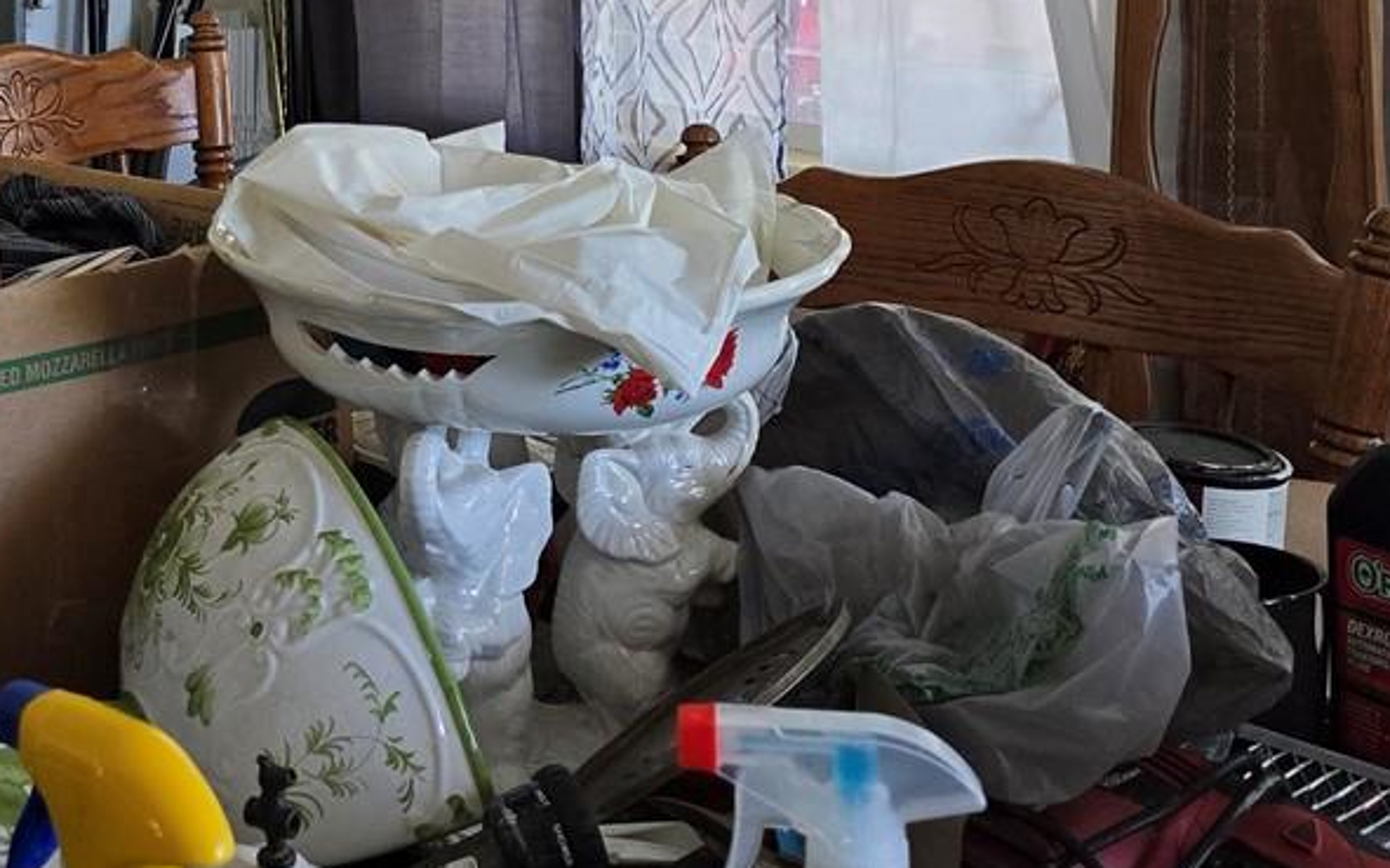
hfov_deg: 30.3
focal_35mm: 66
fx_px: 2499
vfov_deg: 18.3
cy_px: -268
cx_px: 275
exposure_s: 1/180
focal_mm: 6.3
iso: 250
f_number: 1.7
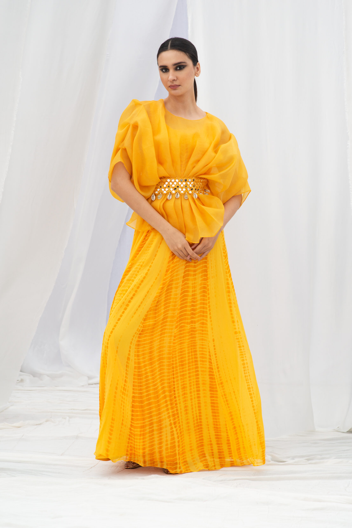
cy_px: 264
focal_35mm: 85
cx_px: 176
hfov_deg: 16.1
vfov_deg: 23.9
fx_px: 1246
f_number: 7.1
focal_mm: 85
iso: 250
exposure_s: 1/160
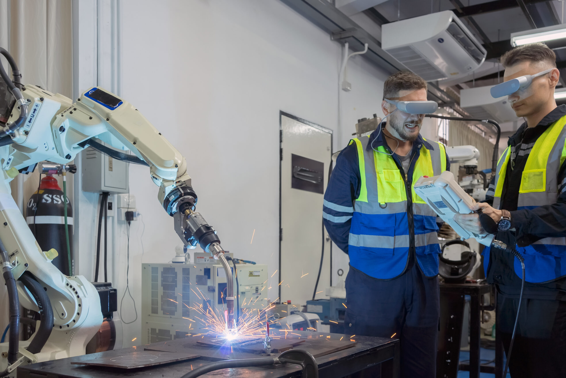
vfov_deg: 37.9
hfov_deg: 54.4
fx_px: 551
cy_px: 189
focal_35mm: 35
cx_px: 283
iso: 640
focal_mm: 35
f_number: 5.6
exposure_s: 1/50
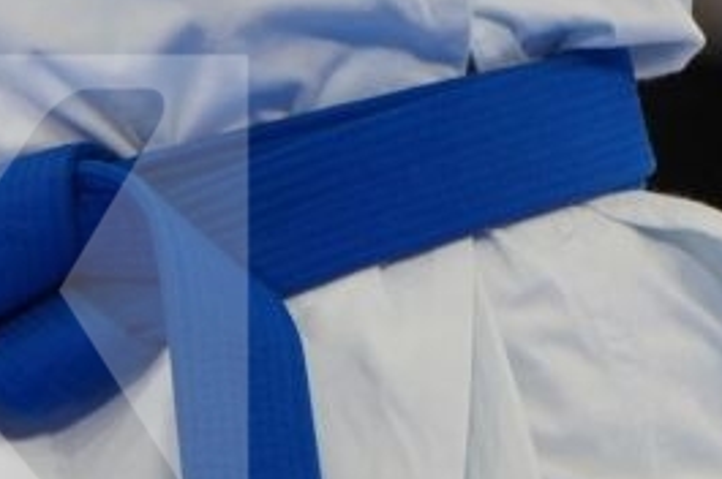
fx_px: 44568
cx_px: -5
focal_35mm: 2225
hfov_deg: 0.9
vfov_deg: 0.6
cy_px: -664
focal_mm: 327
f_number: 5.6
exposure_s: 1/500
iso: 800
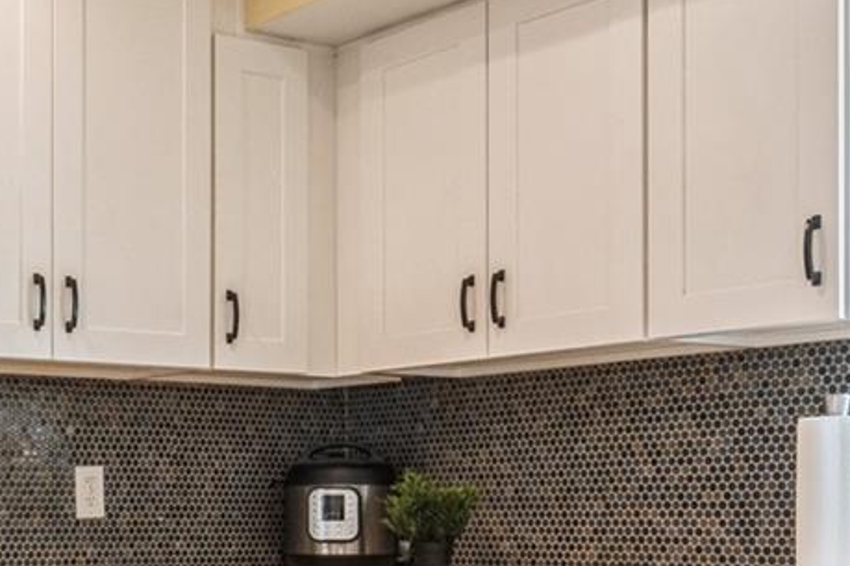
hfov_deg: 27.8
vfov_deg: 19.9
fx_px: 1582
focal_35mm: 67
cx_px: -57
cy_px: 515
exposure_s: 1/13
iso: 400
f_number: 11
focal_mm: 15
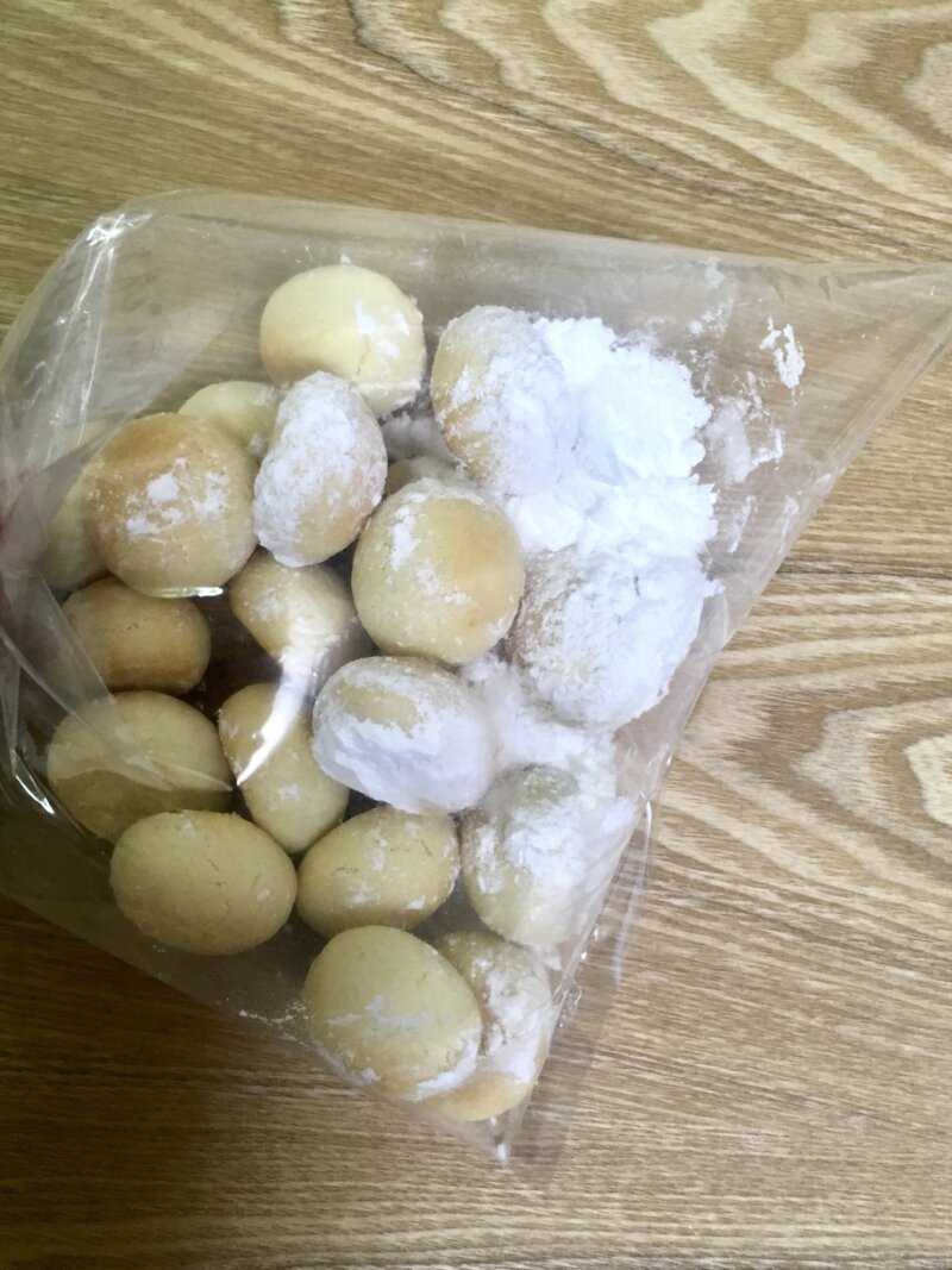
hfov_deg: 48.2
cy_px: 635
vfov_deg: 61.7
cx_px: 476
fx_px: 1064
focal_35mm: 29
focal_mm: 4.15
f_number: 2.2
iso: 40
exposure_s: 1/30
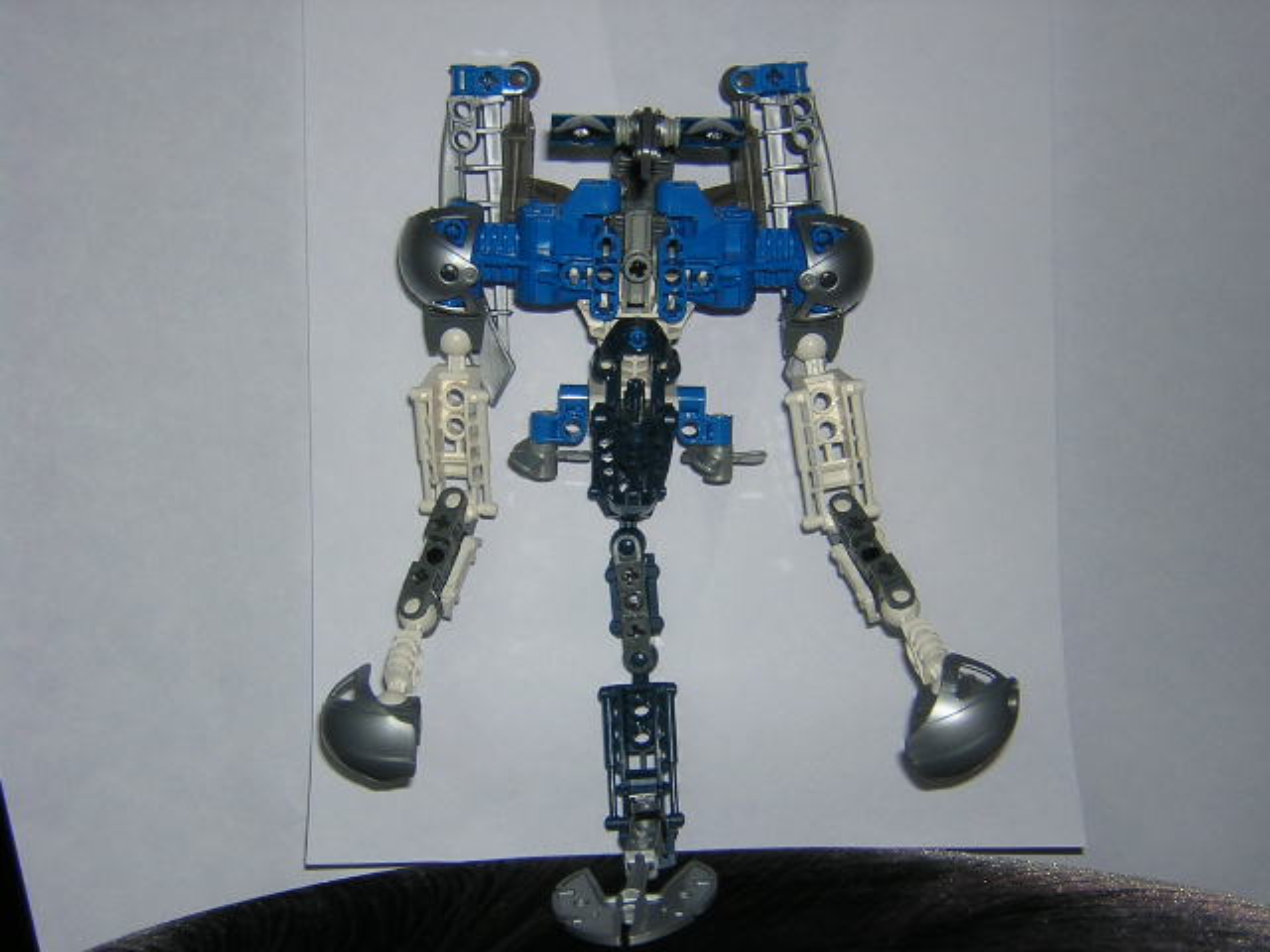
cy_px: 476
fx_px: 1981
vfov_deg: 27.0
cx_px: 635
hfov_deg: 35.5
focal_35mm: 54
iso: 100
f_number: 3.2
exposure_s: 1/60.1
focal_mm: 7.1
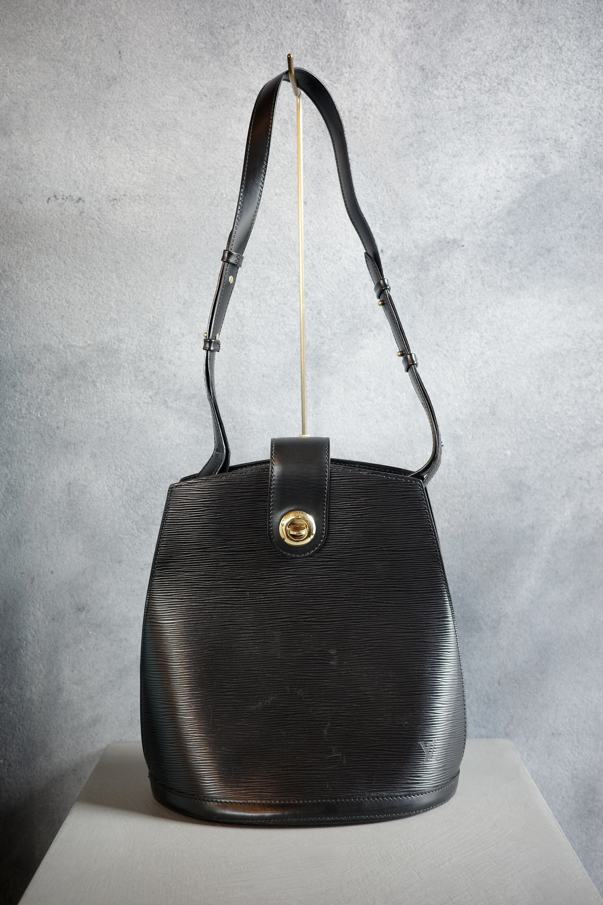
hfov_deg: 33.4
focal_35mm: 40
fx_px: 1005
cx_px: 302
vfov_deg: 48.5
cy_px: 452
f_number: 2.8
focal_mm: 26
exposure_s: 1/80
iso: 800
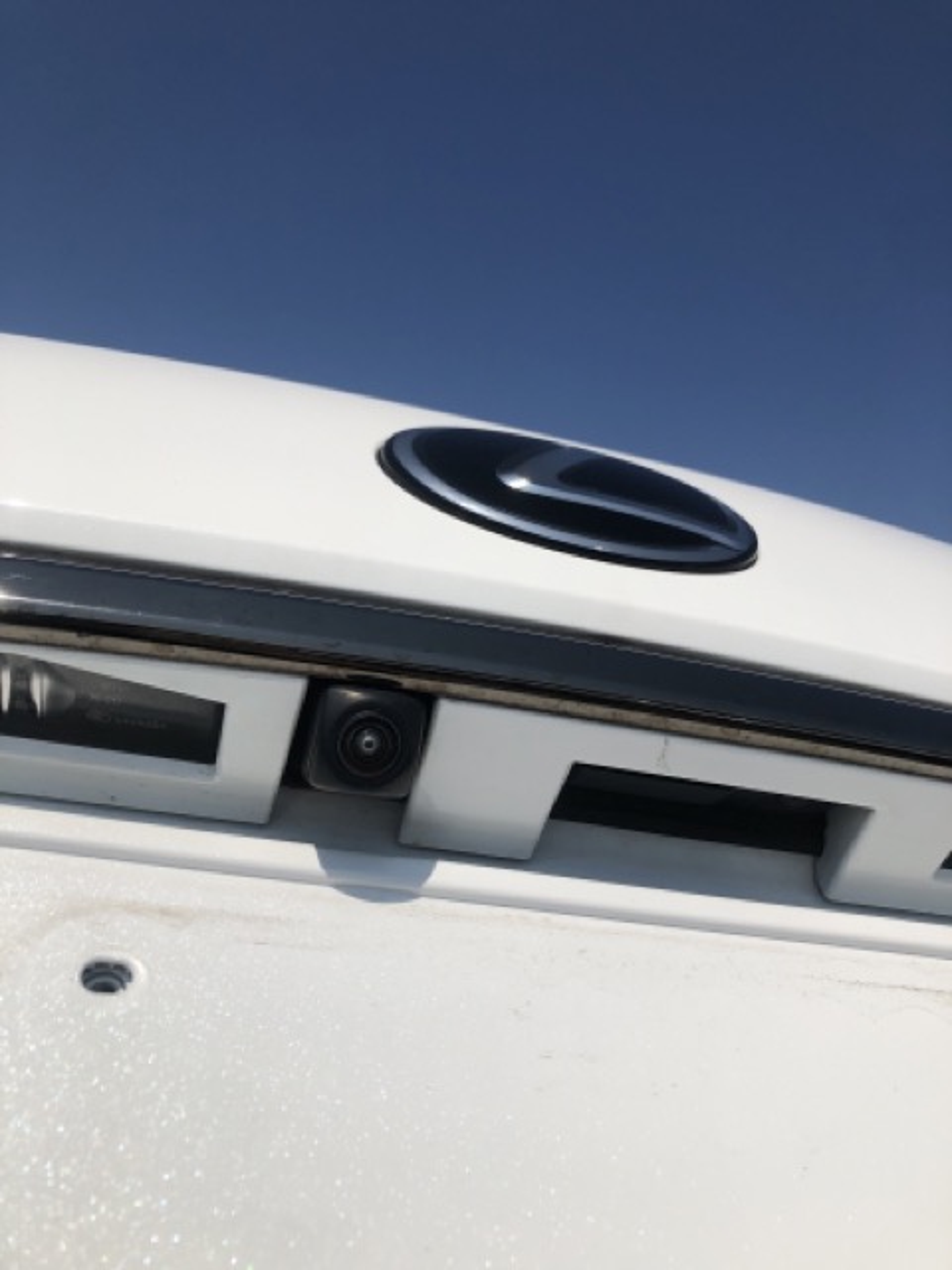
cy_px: 635
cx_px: 476
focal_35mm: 28
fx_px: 1027
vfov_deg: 63.4
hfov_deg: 49.7
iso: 25
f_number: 1.8
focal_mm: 3.99
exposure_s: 1/6897
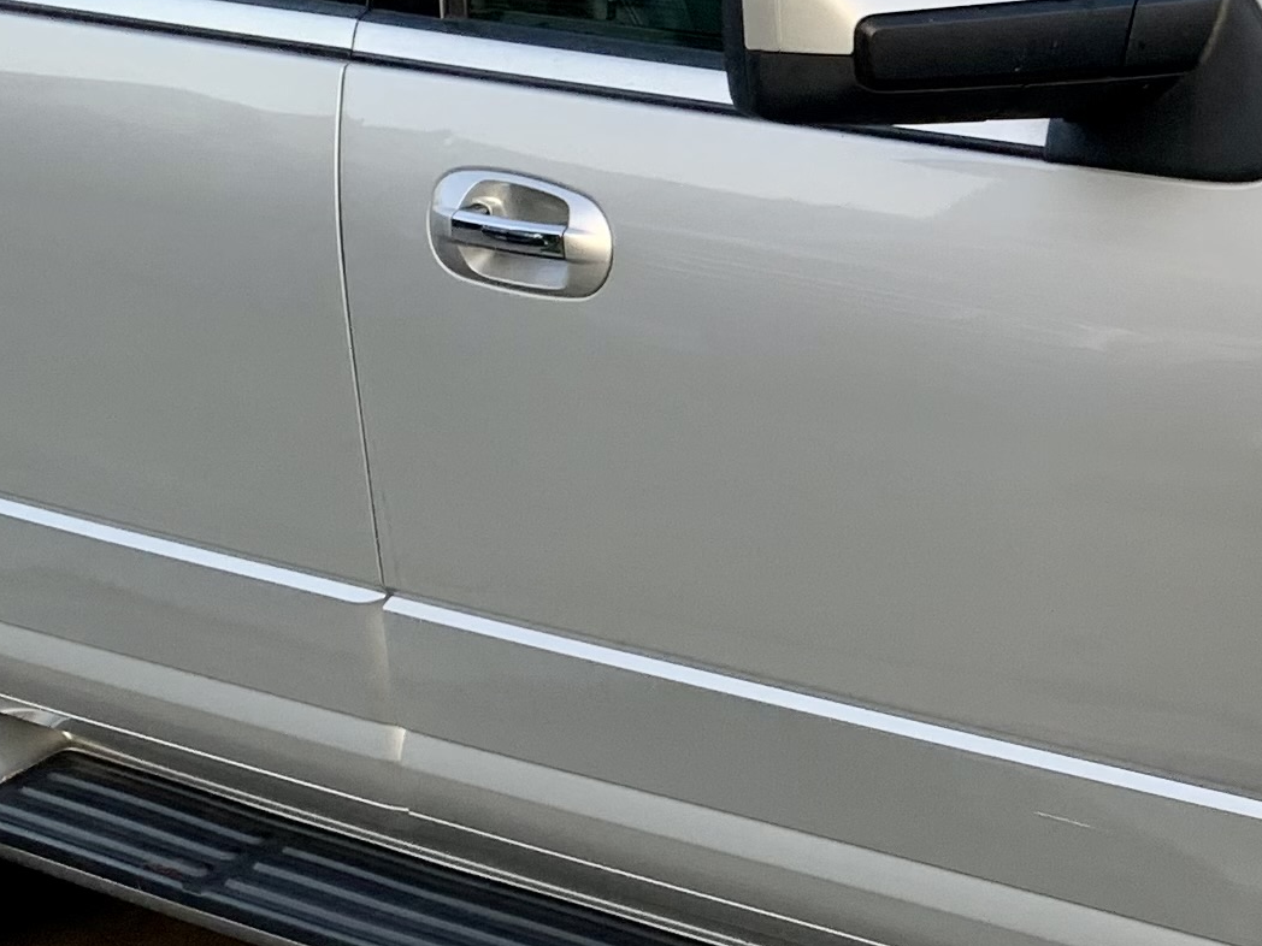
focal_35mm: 100
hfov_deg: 19.0
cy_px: 480
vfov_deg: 14.8
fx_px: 3646
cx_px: 1338
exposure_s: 1/252
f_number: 1.8
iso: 25
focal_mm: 4.25
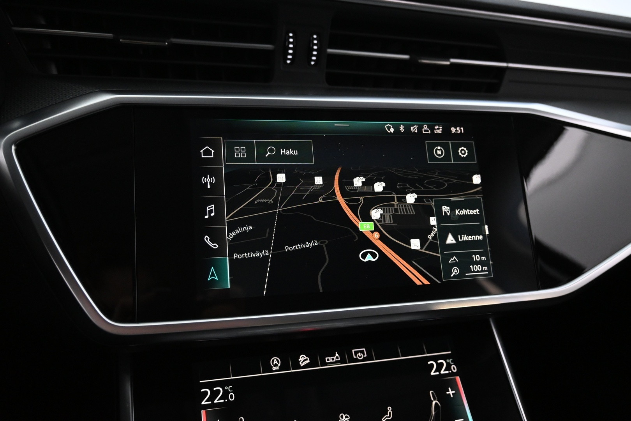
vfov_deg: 43.6
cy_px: 210
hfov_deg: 61.9
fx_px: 526
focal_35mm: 30
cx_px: 316
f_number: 3.8
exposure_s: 1/30
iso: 2500
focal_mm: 20
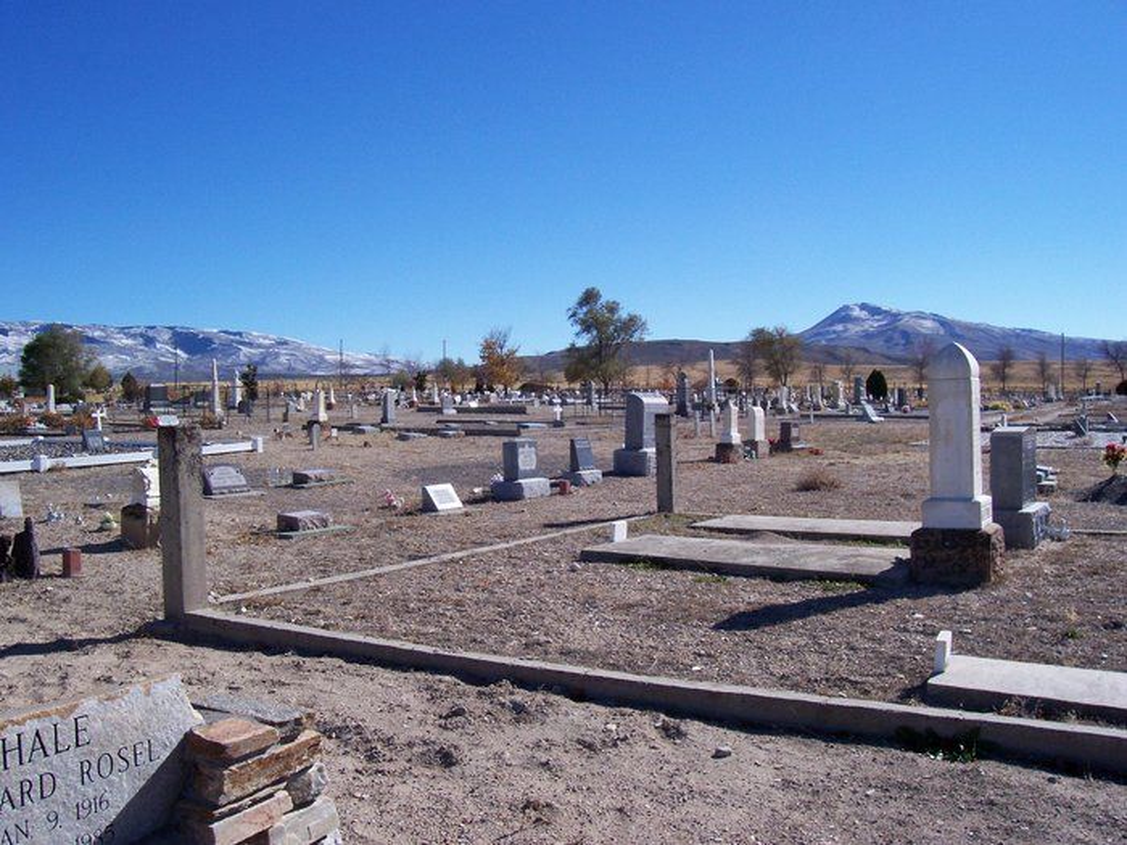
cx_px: 564
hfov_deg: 54.0
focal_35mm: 34
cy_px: 422
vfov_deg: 41.8
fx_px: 1107
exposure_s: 1/623
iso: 80
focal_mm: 5.6
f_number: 5.1
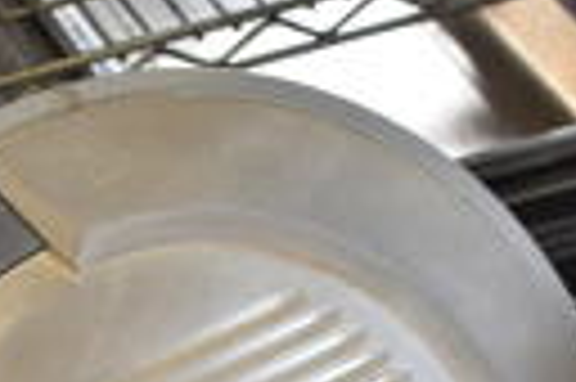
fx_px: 2061
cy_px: 773
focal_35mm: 129
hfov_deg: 15.9
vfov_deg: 9.8
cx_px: 171
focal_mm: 18
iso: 900
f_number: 3.5
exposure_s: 1/125
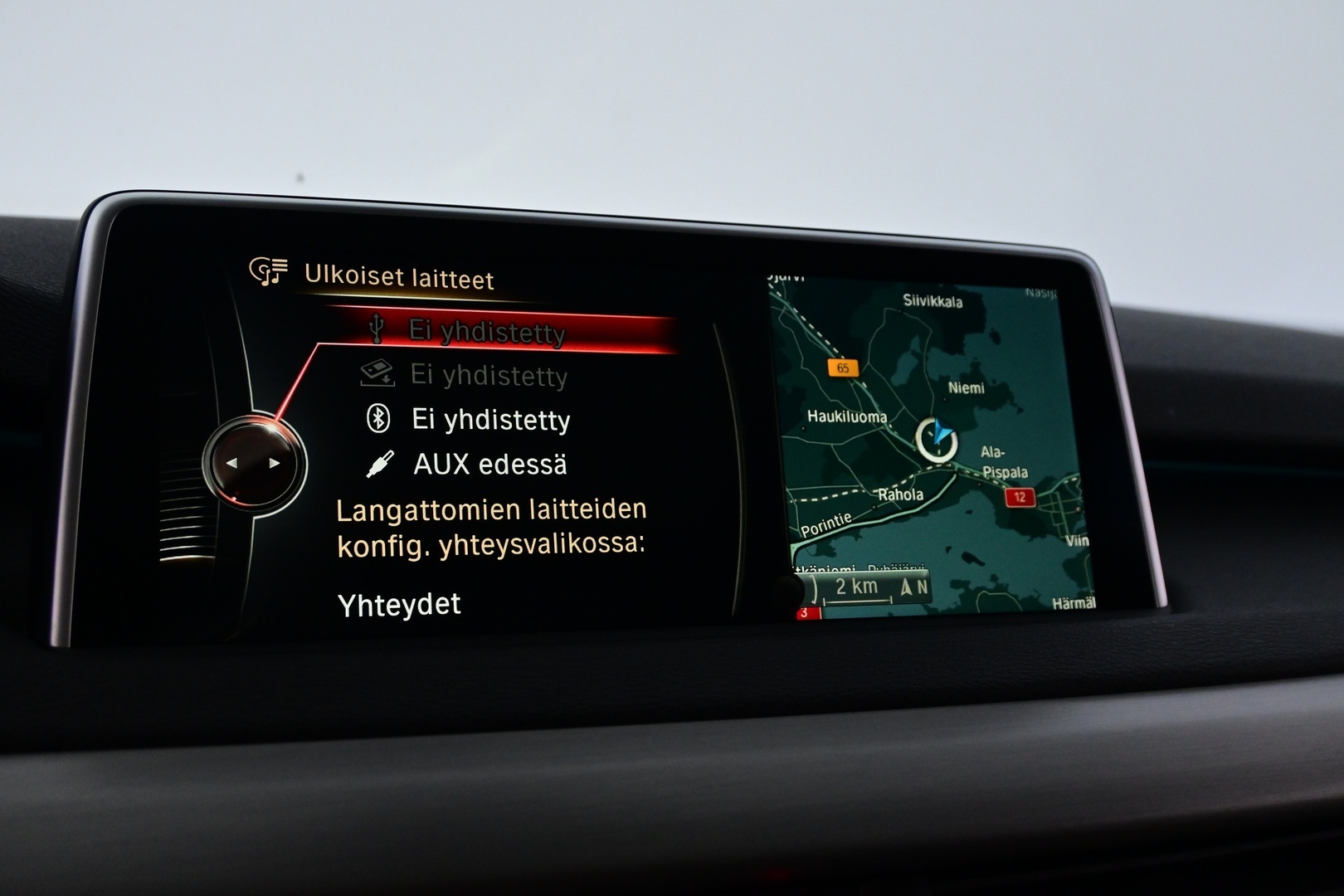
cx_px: 672
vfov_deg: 32.4
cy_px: 448
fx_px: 1540
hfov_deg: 47.2
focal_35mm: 41
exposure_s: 1/60
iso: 2000
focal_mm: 27.5
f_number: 6.3
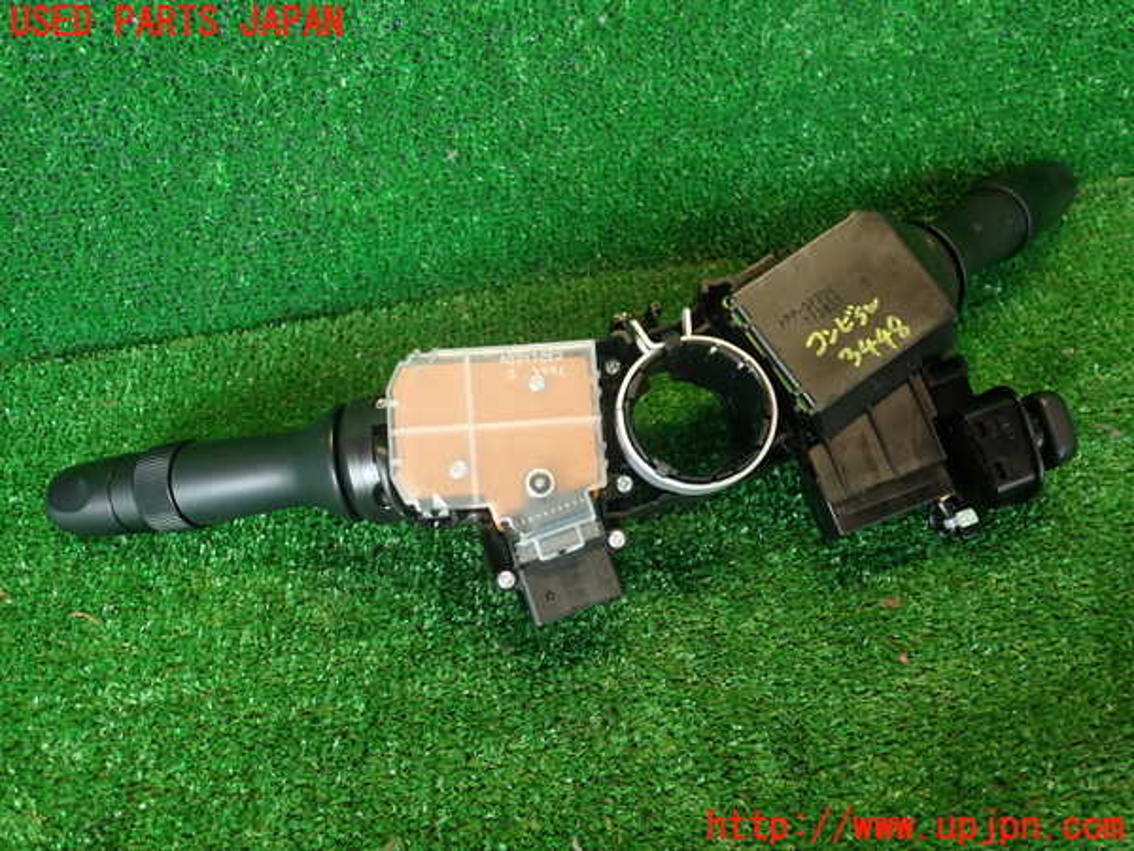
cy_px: 426
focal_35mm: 30
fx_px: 983
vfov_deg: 46.8
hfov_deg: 60.0
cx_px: 567
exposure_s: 1/40
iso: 200
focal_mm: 5.4
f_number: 2.3
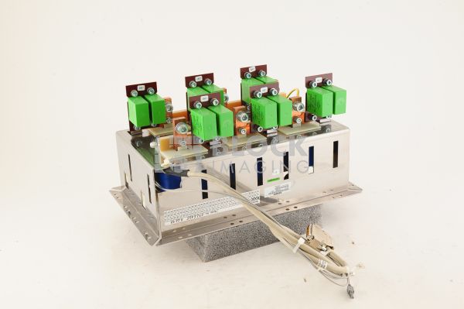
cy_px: 154
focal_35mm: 50
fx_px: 644
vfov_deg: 26.9
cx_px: 232
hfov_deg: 39.6
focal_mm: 50
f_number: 13
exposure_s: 1/125
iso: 1600
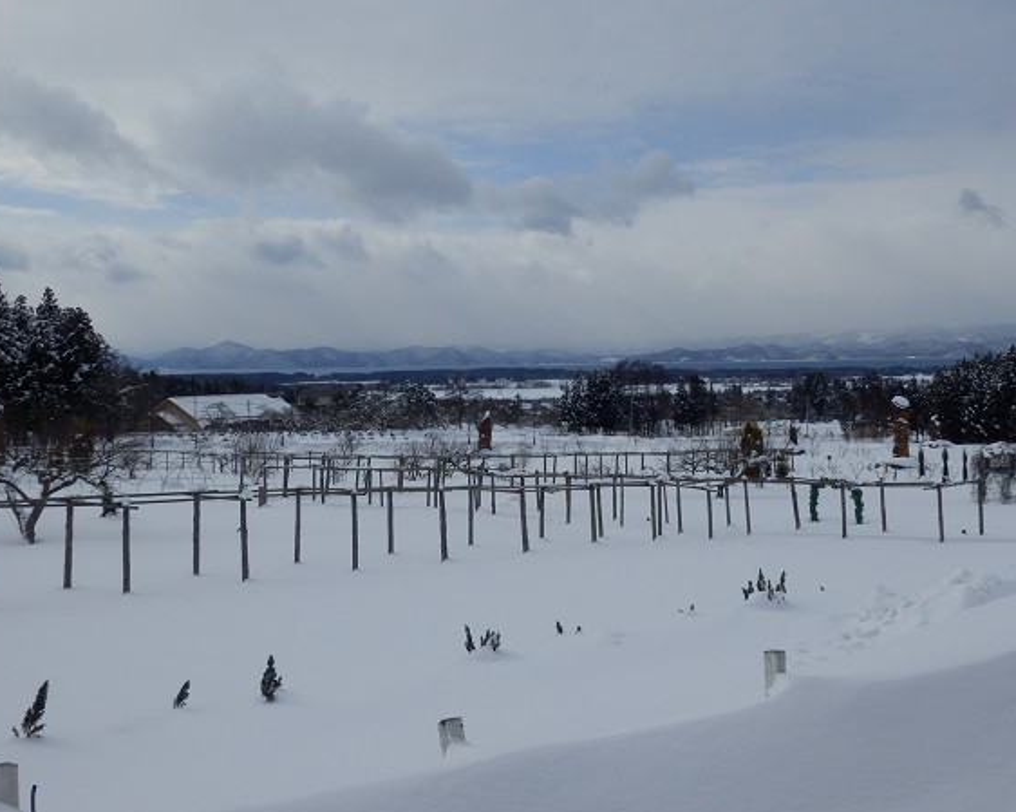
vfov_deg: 34.8
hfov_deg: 42.8
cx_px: 595
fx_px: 1292
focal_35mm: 43
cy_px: 349
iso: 100
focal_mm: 6
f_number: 9.7
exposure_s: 1/500
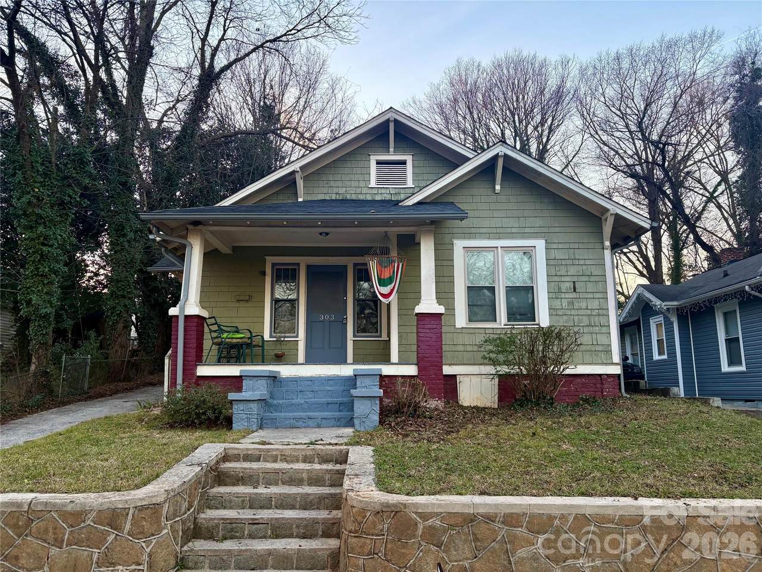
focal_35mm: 26
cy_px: 286
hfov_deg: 67.3
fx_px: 572
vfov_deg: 53.1
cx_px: 381
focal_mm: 5.96
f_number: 1.6
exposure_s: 1/150
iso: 100
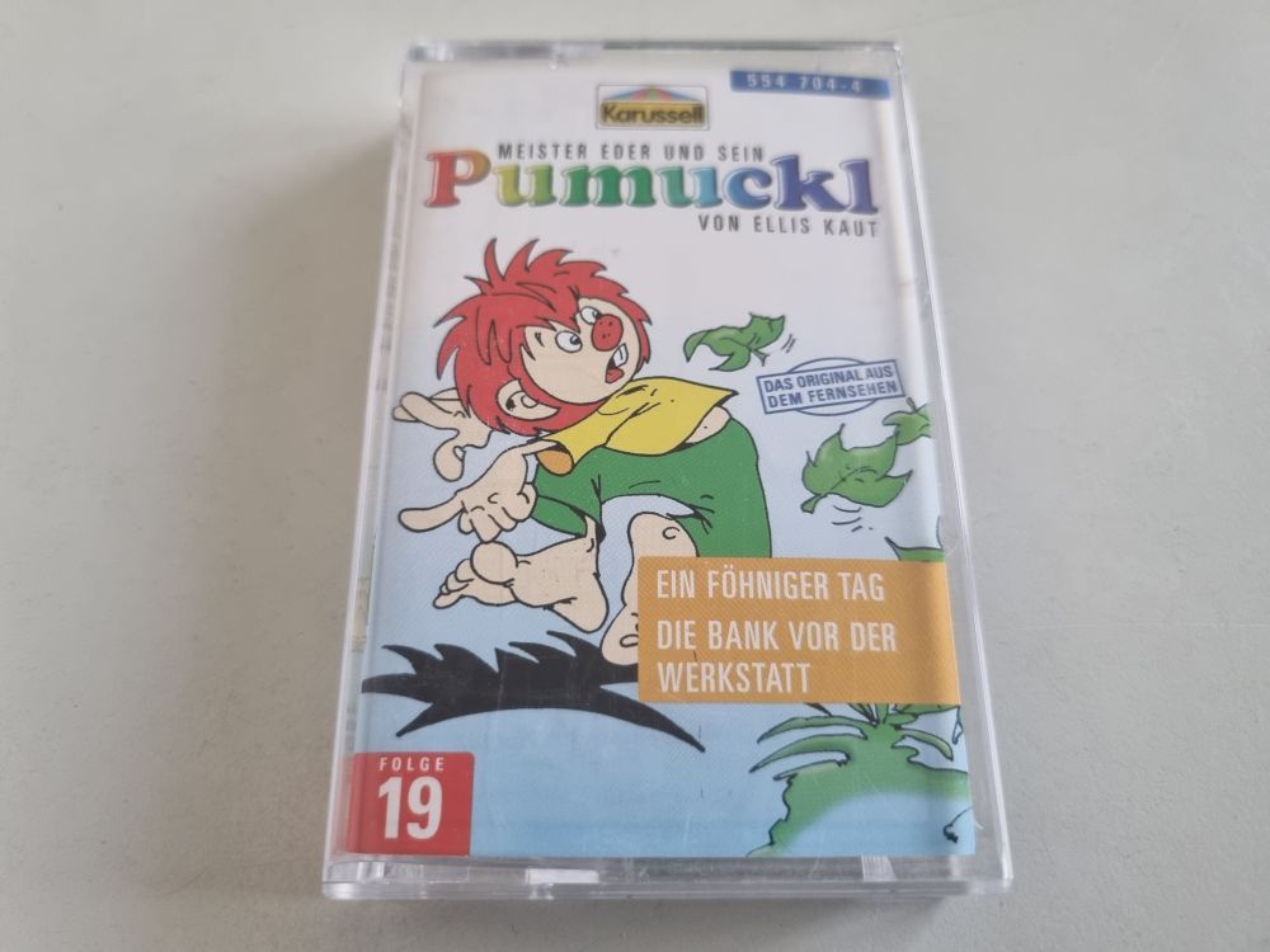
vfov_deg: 53.1
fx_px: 954
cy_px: 476
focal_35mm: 26
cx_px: 635
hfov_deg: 67.3
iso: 250
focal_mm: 5.4
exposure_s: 1/100
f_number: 1.8
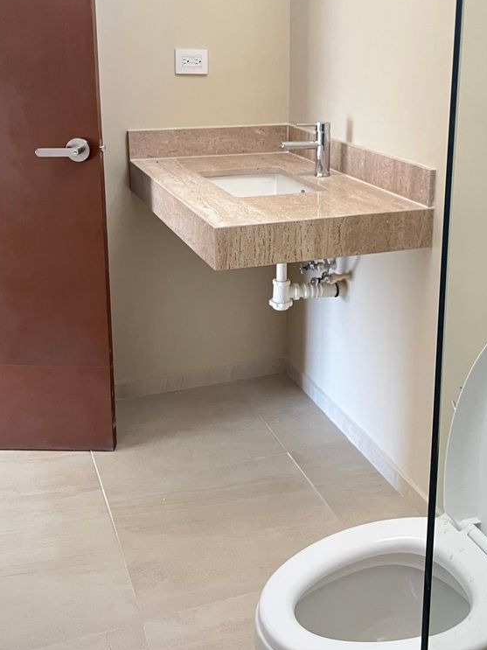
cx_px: 288
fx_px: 788
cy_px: 233
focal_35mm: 42
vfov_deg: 44.3
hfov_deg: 34.2
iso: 250
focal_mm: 5.1
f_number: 1.6
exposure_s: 1/60
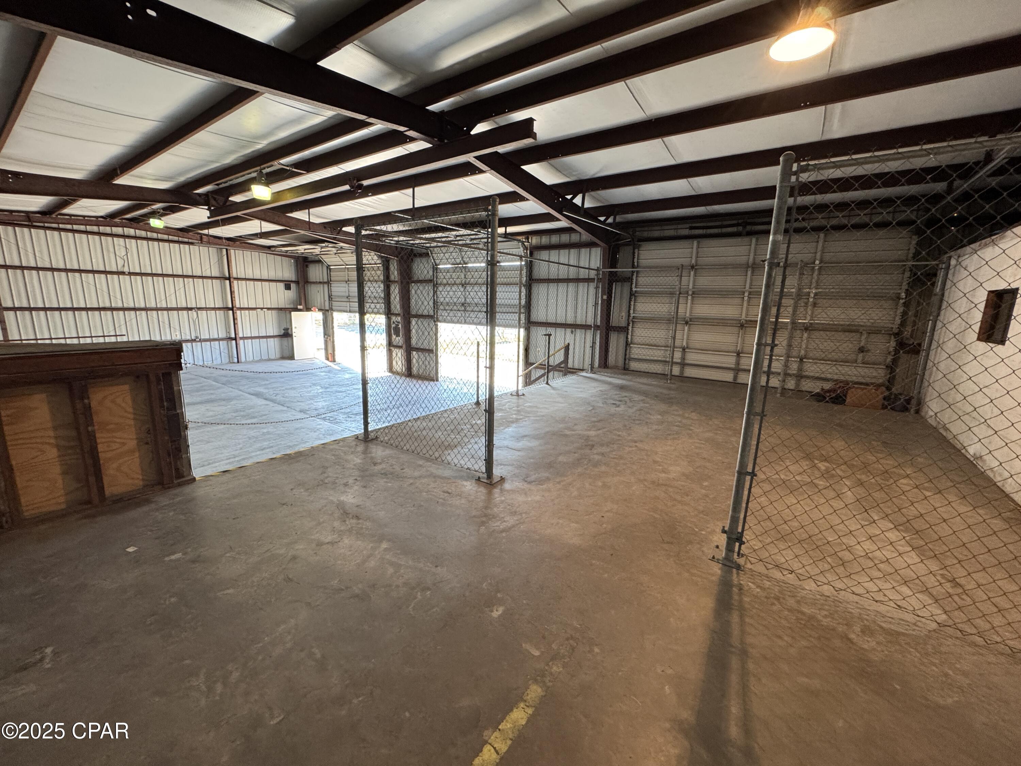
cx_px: 510
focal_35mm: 14
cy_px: 383
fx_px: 413
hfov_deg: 102.1
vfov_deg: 85.7
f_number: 2.2
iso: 250
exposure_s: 1/120
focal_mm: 2.22
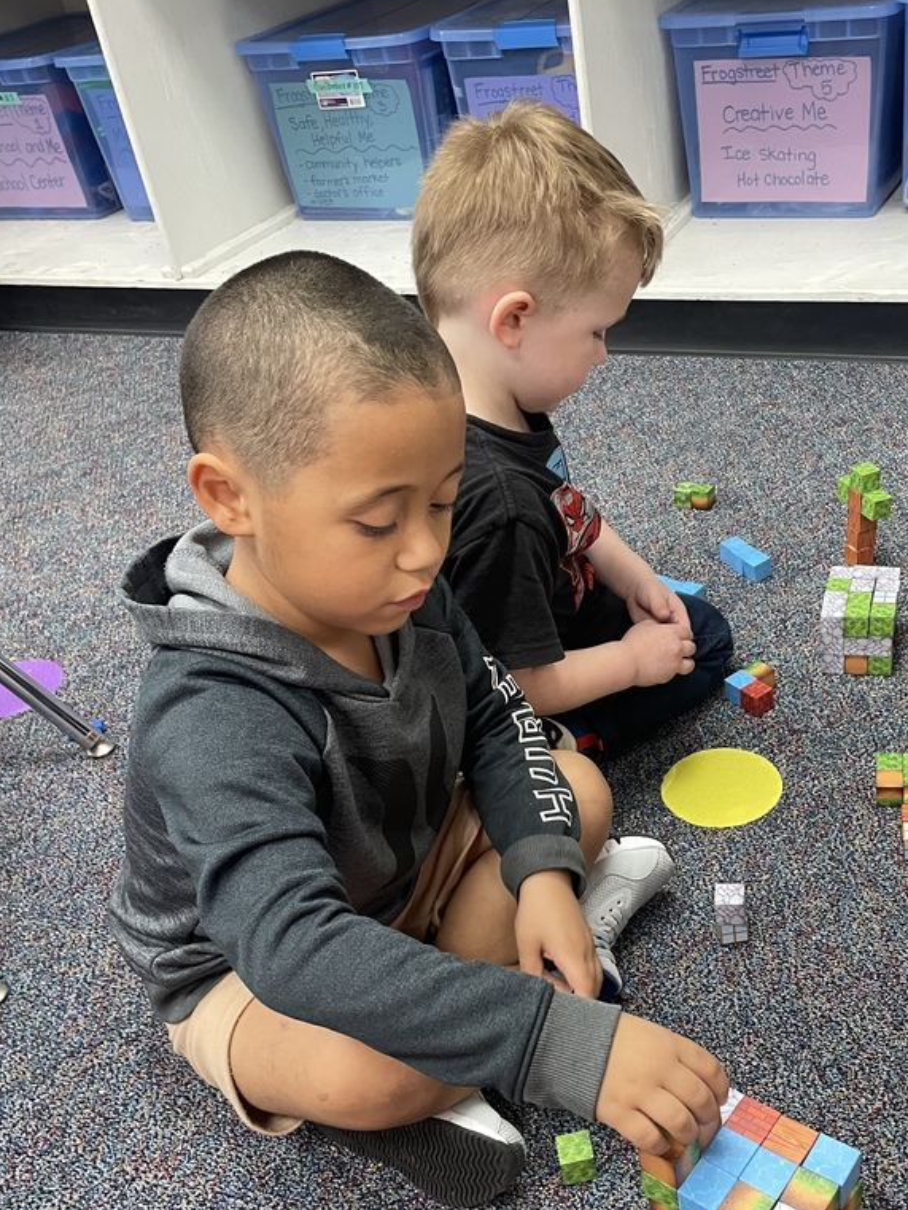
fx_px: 1224
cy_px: 774
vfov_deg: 51.9
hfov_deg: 40.3
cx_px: 593
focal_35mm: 35
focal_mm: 4.2
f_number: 1.6
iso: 200
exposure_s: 1/60
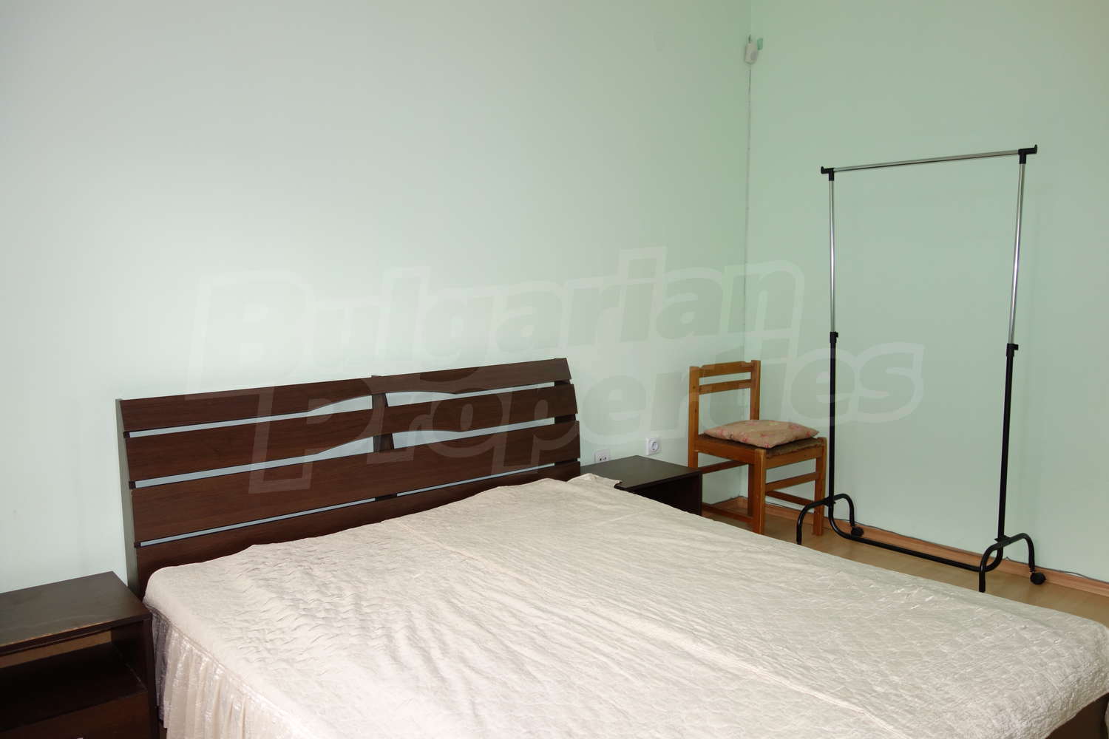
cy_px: 370
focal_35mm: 28
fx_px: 862
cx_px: 554
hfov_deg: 65.5
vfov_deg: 46.4
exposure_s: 1/100
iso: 125
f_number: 1.8
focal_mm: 10.4
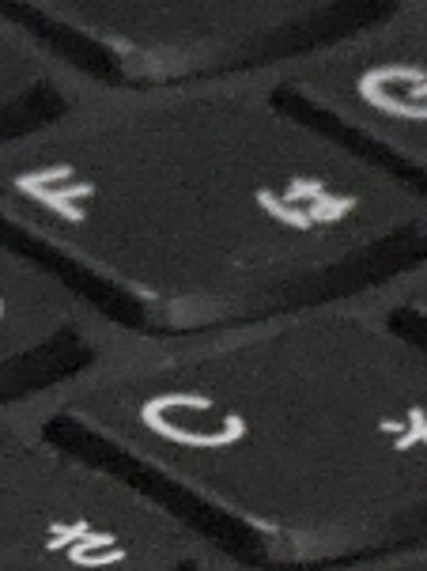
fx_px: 11513
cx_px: -1723
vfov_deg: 2.8
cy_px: 949
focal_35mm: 699
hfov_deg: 2.1
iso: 2500
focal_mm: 33
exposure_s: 1/60
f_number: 5.6
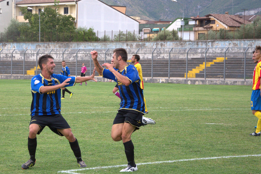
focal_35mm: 136
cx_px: 97
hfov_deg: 15.1
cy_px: 84
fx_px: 986
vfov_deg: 10.1
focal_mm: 66
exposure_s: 1/1250
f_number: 5.3
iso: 1000
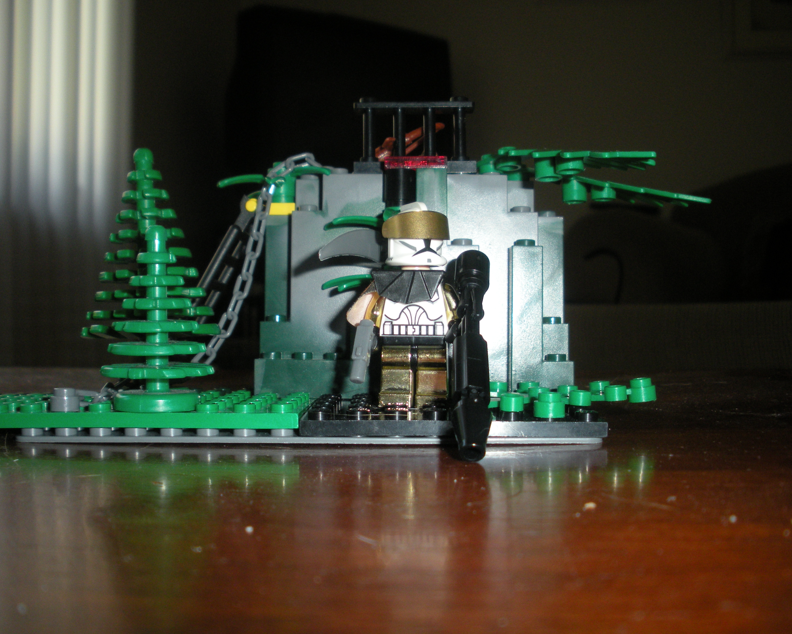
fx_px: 867
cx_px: 376
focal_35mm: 37
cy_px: 316
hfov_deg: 49.1
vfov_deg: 40.1
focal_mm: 6.3
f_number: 3.5
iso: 200
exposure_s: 1/60
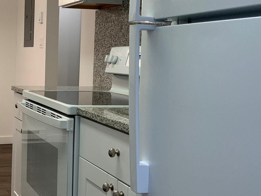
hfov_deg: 31.4
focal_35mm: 58
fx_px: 437
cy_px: 71
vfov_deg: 25.1
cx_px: 16
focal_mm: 3
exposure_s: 1/60
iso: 40
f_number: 1.8
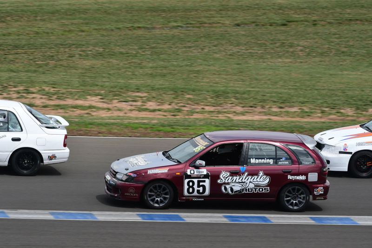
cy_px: 124
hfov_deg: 5.5
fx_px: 3876
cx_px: 186
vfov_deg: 3.7
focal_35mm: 375
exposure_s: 1/640
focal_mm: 250
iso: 320
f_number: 10
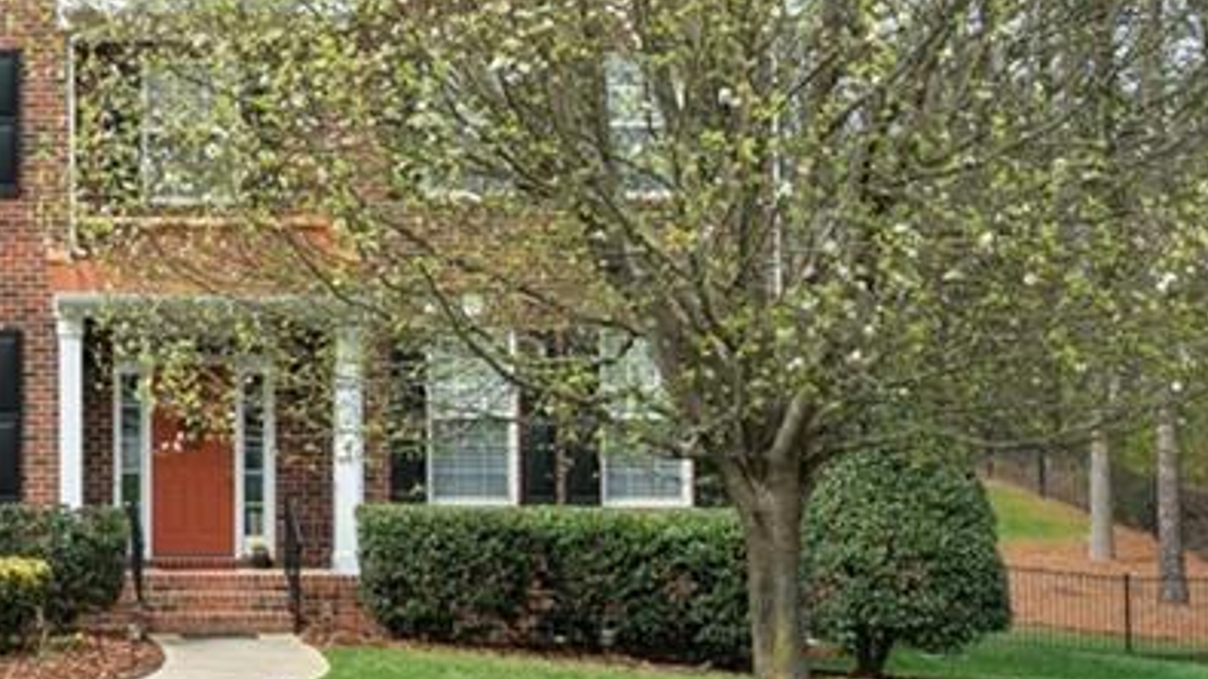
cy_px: 225
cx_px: -132
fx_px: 3042
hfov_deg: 21.3
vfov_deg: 12.7
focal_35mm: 95
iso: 200
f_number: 8
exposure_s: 1/250
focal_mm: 35
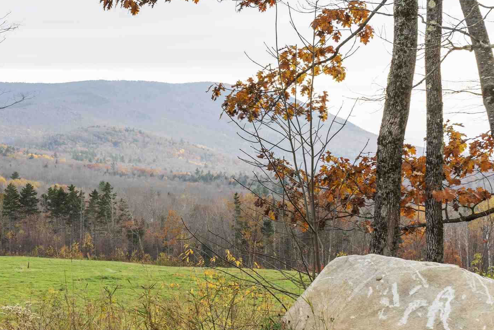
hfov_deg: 22.3
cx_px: 94
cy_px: 165
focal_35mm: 90
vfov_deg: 15.2
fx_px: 1235
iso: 320
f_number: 11
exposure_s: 1/5
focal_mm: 41
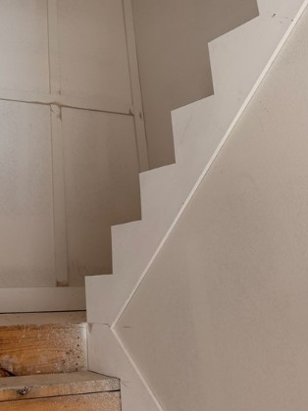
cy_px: 40
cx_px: 31
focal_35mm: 44
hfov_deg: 31.3
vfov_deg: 39.8
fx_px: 522
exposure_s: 1/121
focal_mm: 6.76
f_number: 1.78
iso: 160
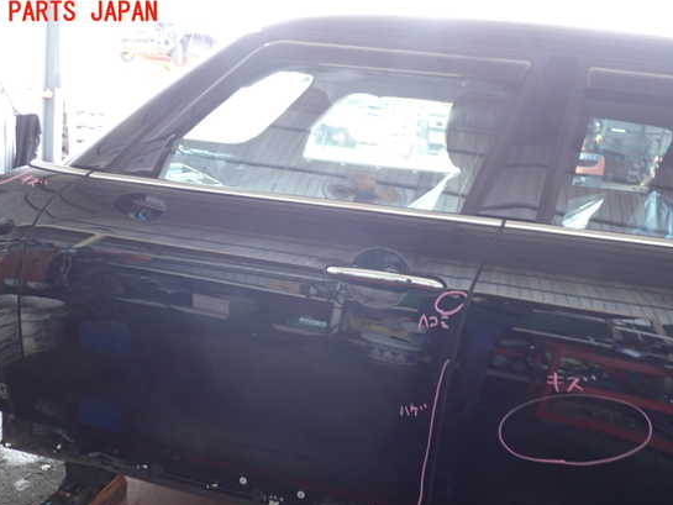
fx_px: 642
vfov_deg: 42.9
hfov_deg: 55.2
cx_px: 304
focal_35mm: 33
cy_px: 275
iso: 250
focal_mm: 5.4
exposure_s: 1/30
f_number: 2.3
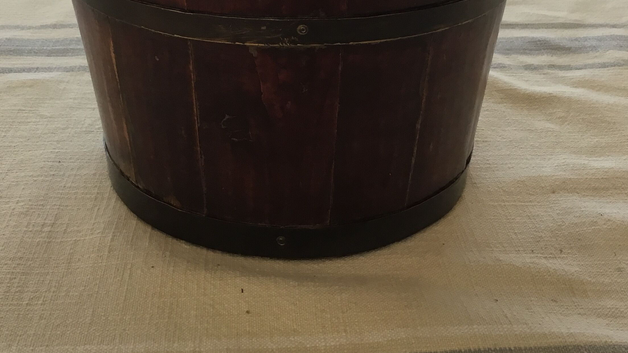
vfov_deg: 23.7
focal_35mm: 50
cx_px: 291
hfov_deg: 41.3
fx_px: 833
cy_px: 84
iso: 32
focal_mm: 3.3
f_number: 2.4
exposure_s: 1/33
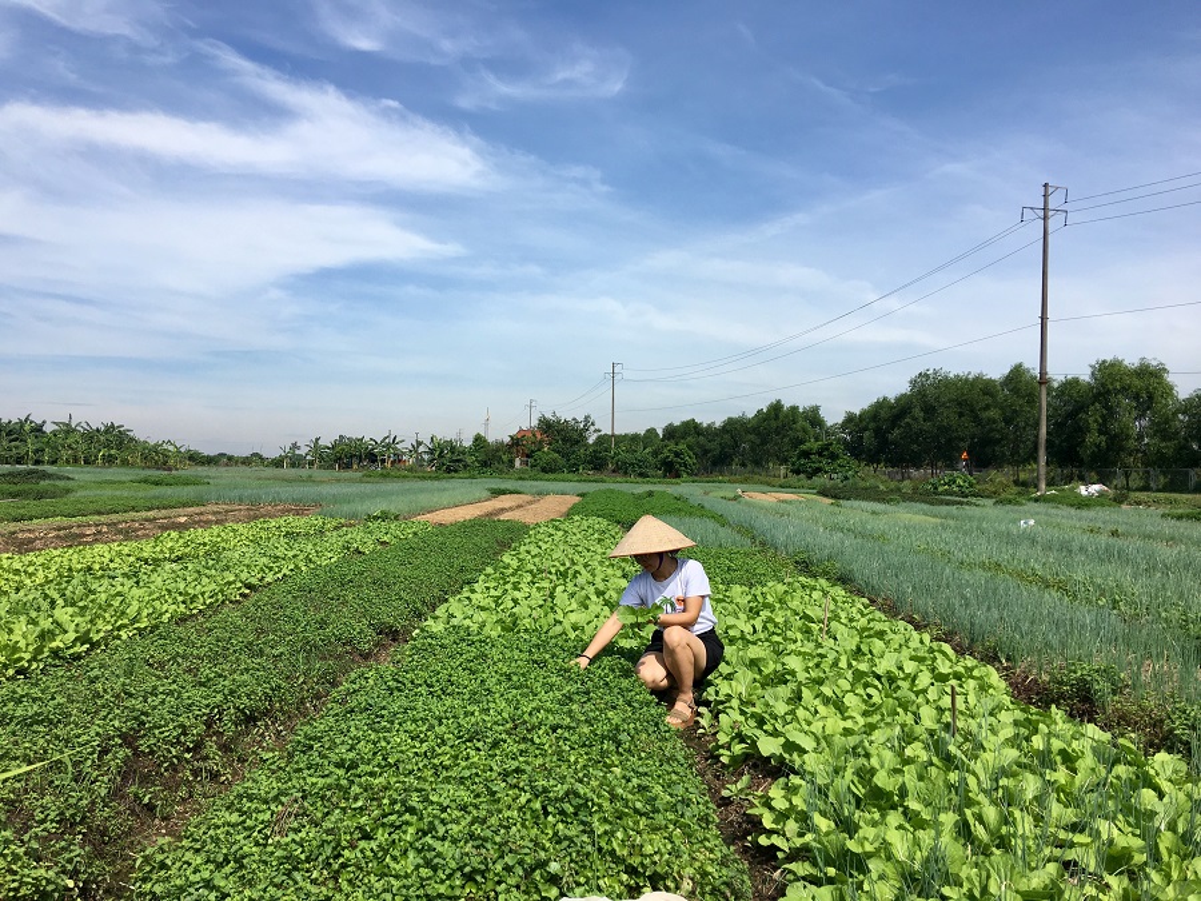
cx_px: 600
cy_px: 450
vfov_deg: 48.2
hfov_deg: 61.7
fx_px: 1006
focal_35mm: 29
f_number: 2.2
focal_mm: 4.15
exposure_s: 1/1672
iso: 25
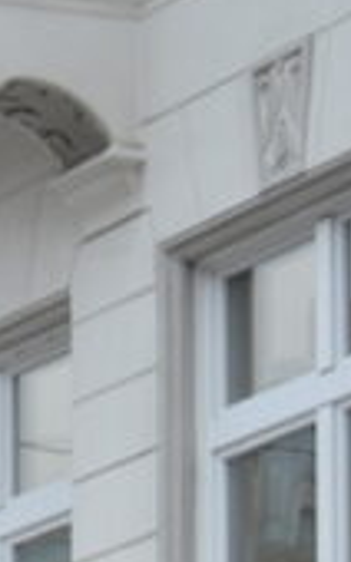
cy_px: 1240
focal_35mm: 368
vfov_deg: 5.6
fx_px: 5634
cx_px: -1354
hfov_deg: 3.3
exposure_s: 1/125
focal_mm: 35
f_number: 5.6
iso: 100
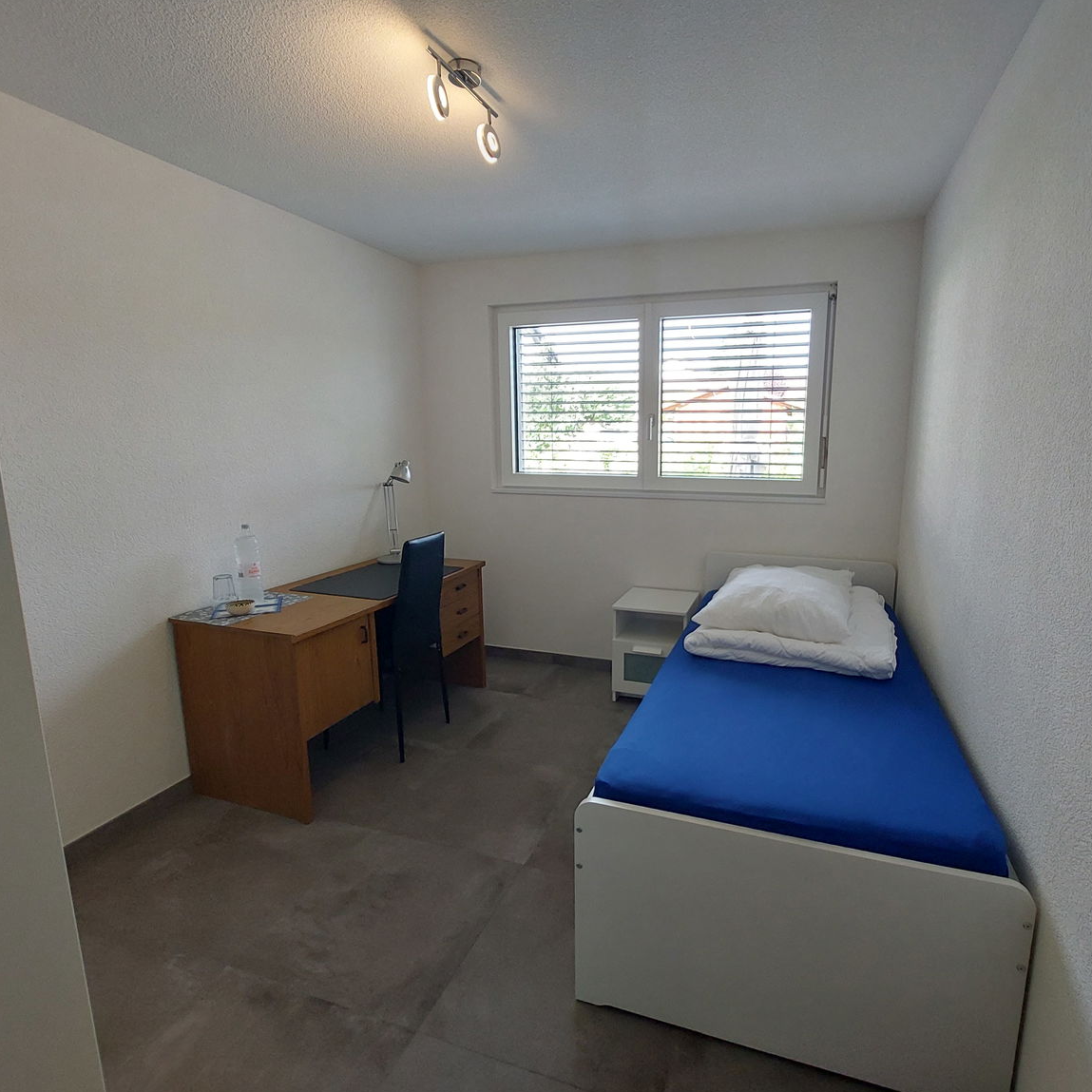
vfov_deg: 87.4
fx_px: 571
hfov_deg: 87.1
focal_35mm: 16
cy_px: 527
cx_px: 604
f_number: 2.2
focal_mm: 1.74
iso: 100
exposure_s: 1/50
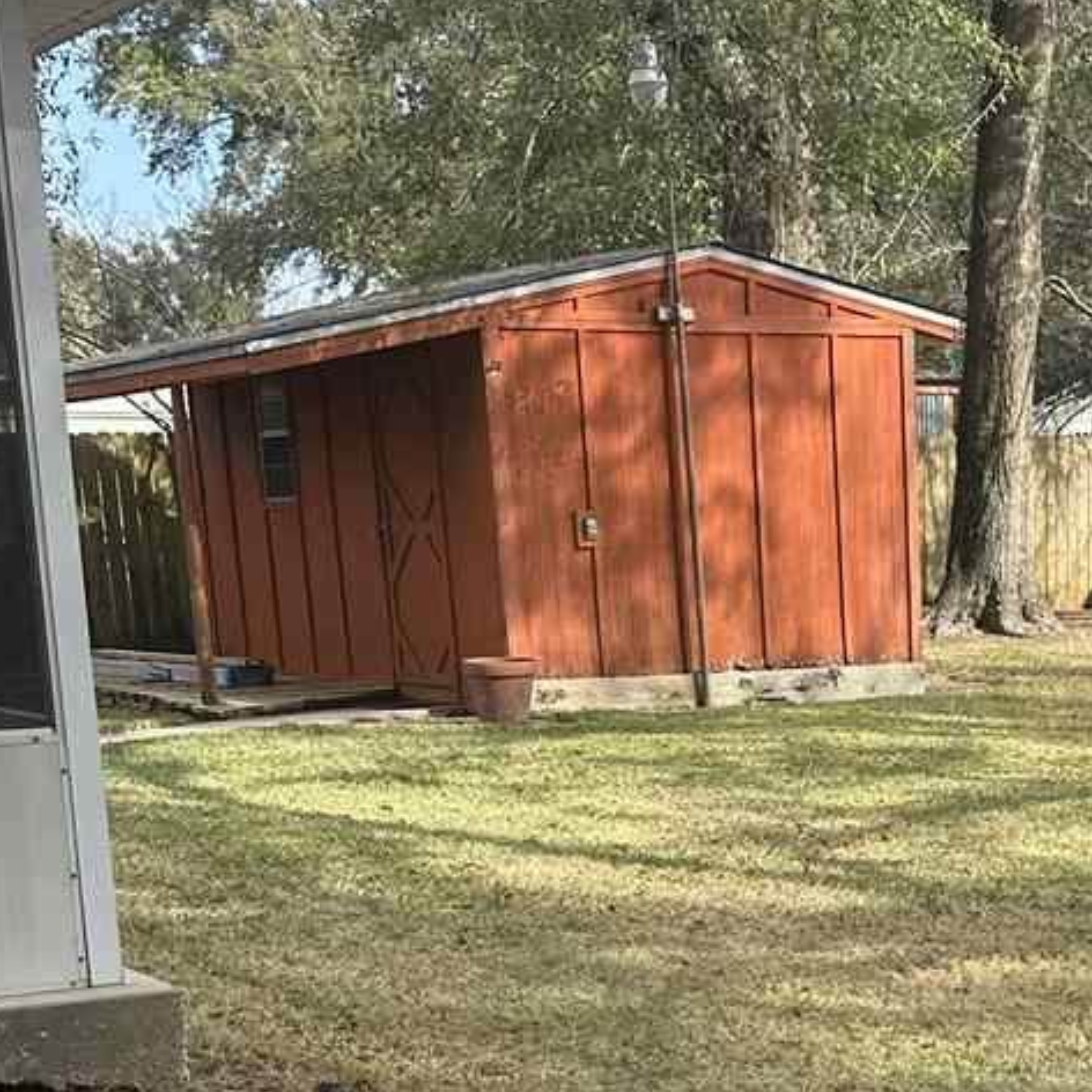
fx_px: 2463
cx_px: 986
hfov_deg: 24.3
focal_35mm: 69
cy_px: 1062
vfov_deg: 24.0
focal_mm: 6.86
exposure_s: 1/935
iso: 80
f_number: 1.78
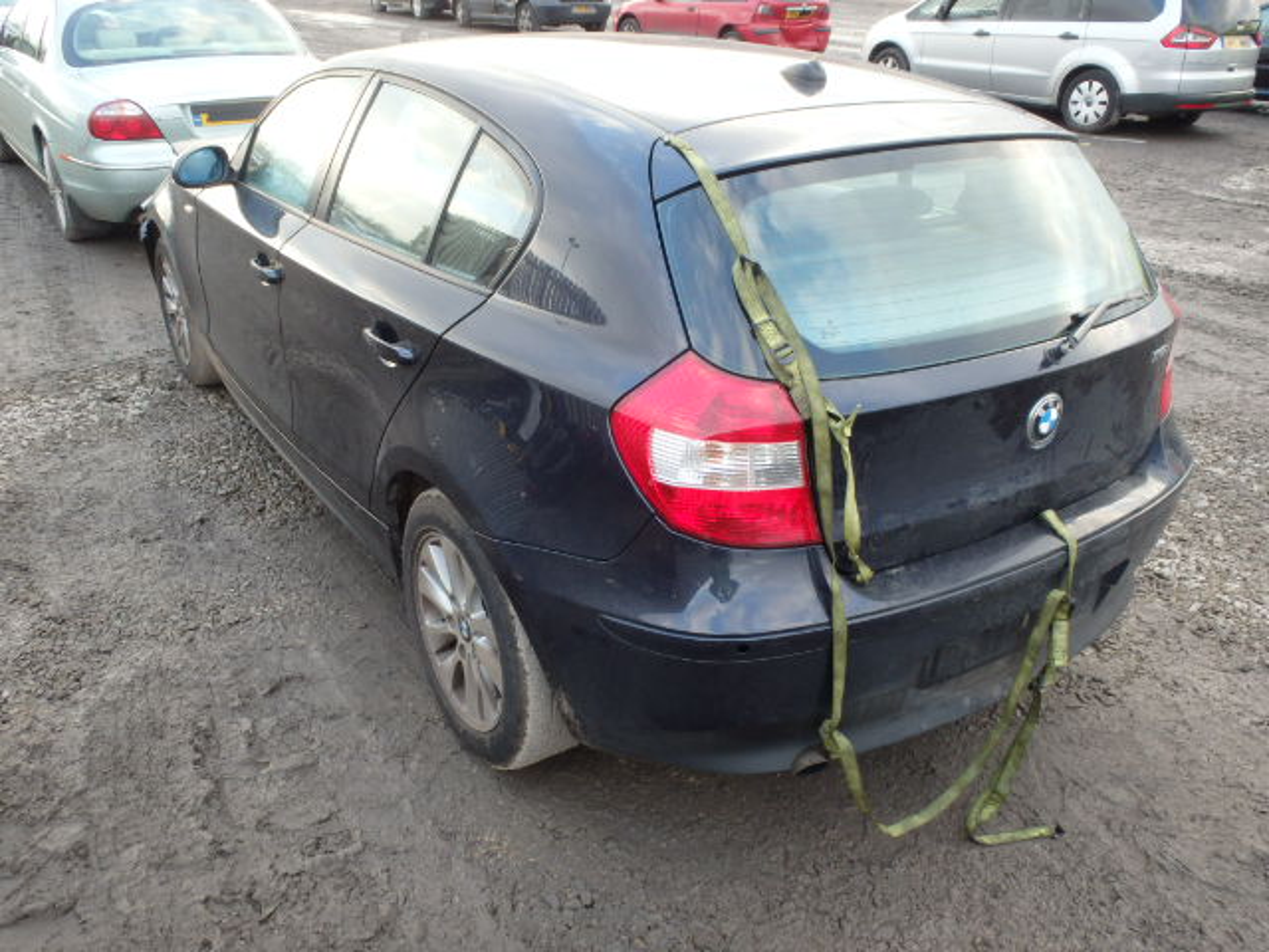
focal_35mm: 28
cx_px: 634
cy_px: 476
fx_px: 1026
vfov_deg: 49.7
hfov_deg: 63.4
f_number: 3.9
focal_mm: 5
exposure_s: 1/60
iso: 200
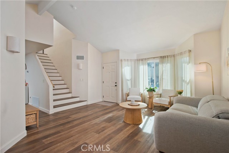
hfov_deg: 93.3
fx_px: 108
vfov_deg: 70.5
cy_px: 76
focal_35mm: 17
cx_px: 114
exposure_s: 1/60
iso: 400
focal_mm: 17
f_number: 5.6
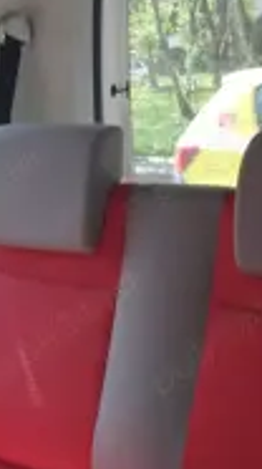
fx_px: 757
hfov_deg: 19.6
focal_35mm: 61
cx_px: 144
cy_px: 376
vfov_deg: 33.4
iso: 164
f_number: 1.8
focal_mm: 3.6
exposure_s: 1/100
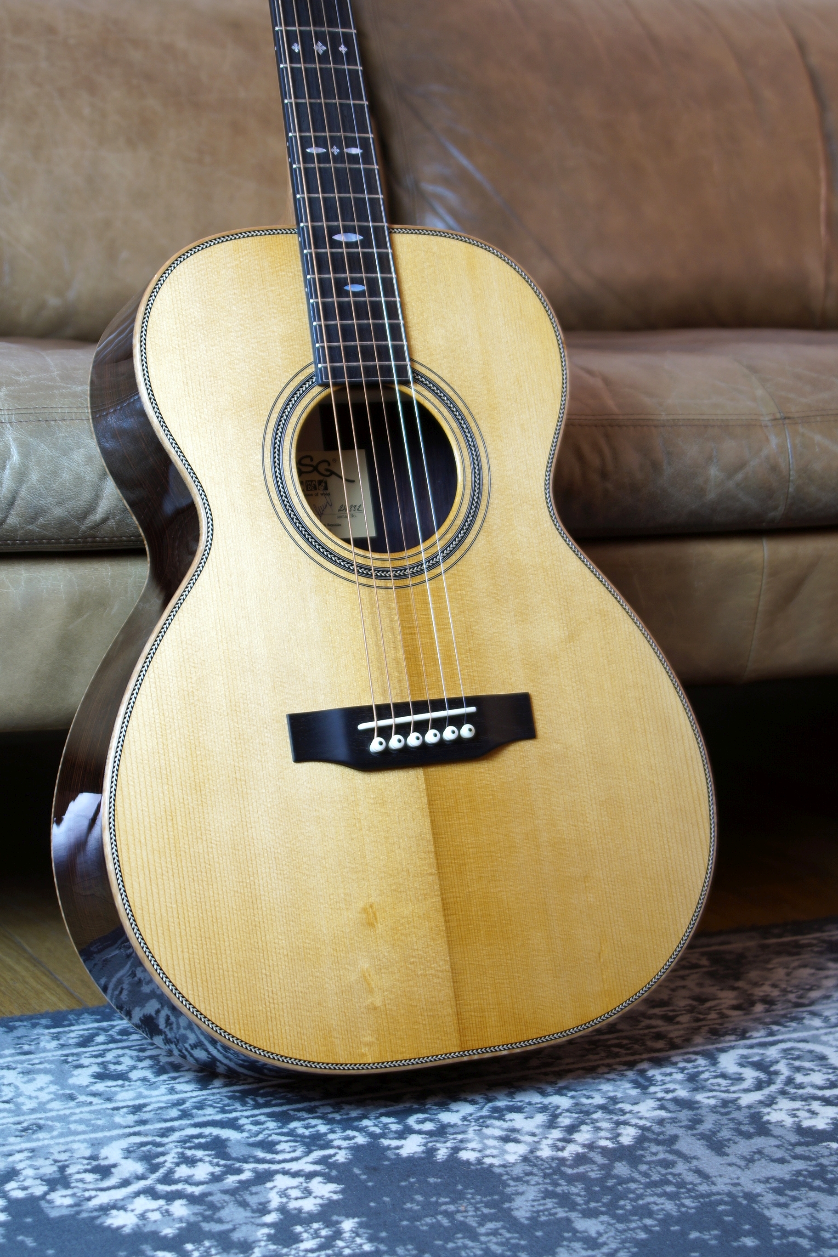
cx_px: 419
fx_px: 2357
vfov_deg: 29.9
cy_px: 628
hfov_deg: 20.2
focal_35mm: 68
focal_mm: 45
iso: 100
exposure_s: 1/5
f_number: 4.5
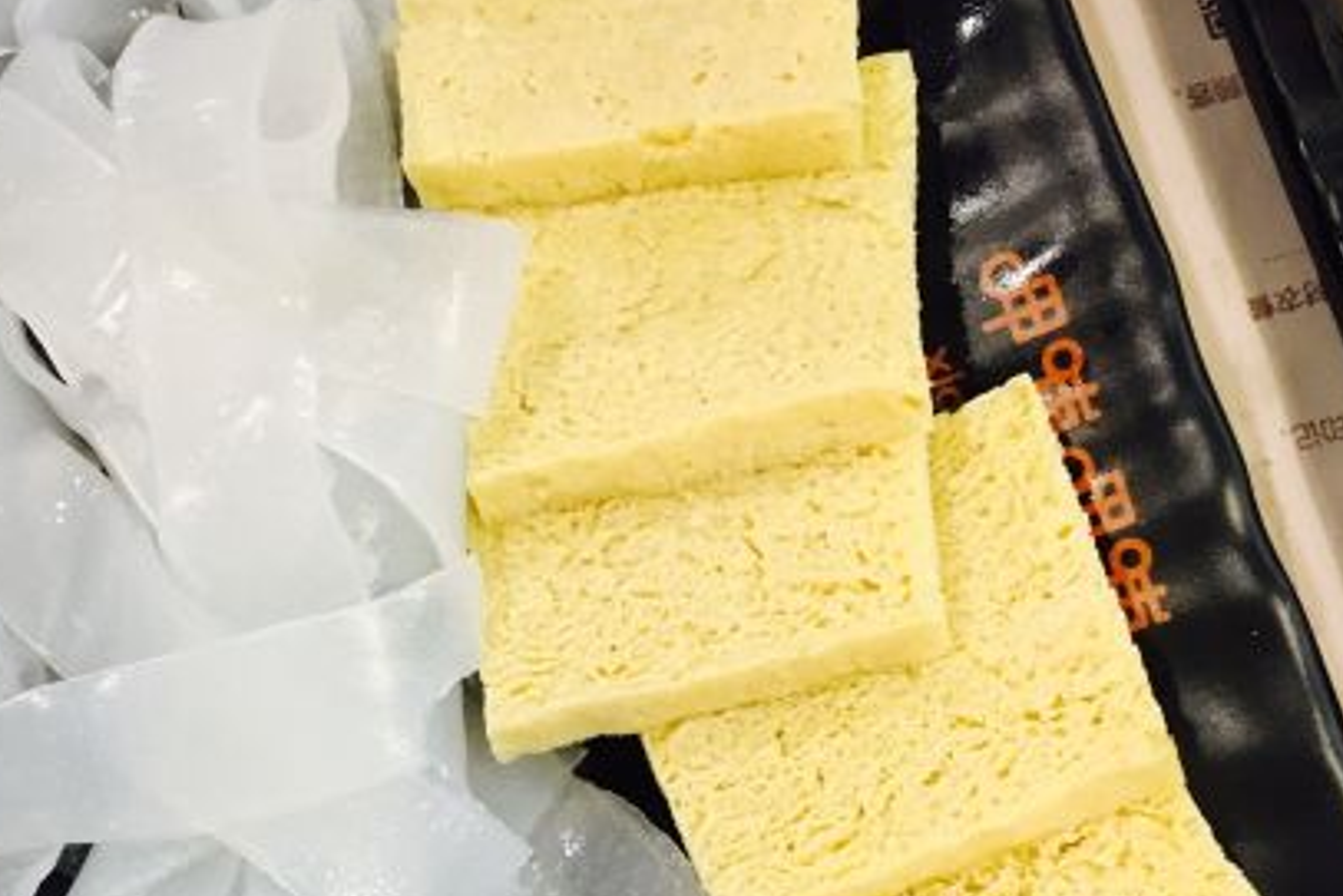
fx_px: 1940
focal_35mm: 52
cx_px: 501
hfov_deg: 37.9
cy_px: 754
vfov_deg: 25.4
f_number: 2.2
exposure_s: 1/33
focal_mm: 4.15
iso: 200
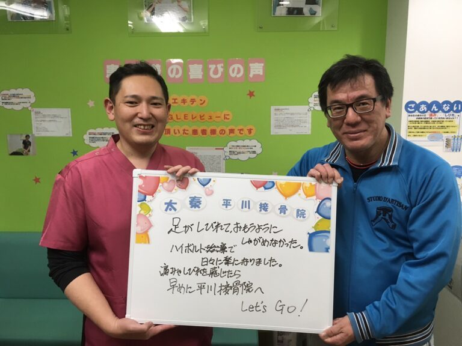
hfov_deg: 61.7
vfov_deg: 48.2
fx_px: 387
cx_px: 231
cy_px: 173
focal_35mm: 29
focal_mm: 4.15
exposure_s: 1/30
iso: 40
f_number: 2.2
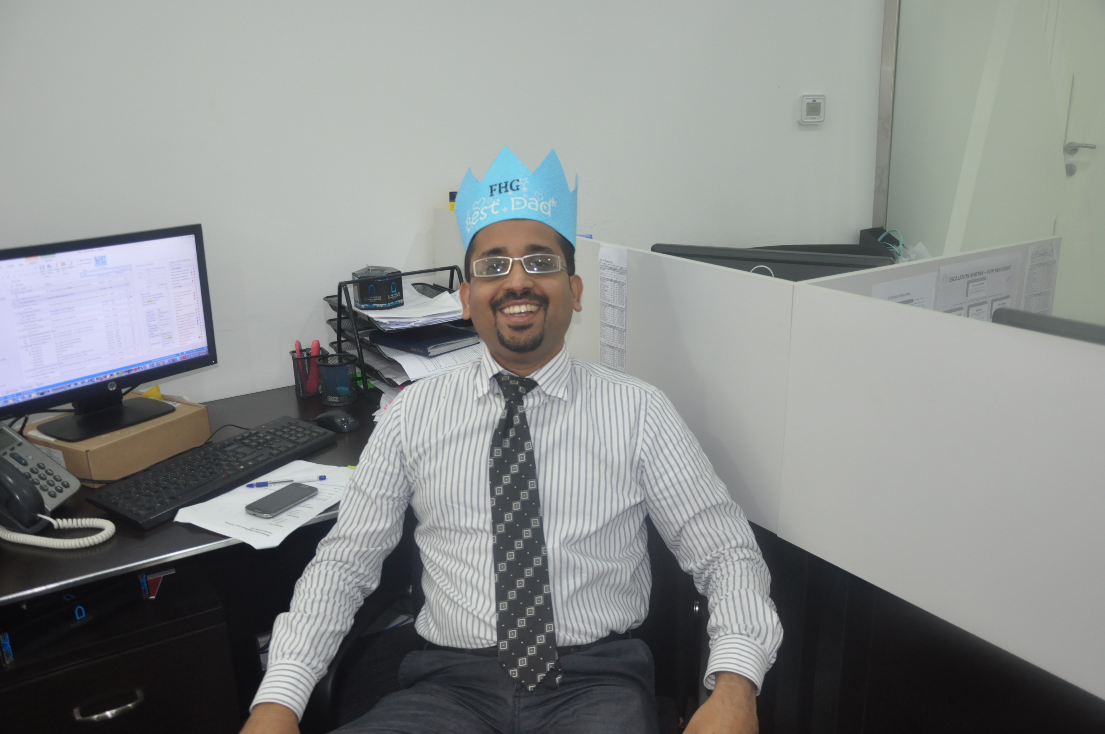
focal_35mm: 32
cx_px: 552
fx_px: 966
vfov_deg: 41.6
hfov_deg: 59.6
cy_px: 367
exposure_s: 1/50
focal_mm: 21
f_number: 4
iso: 800
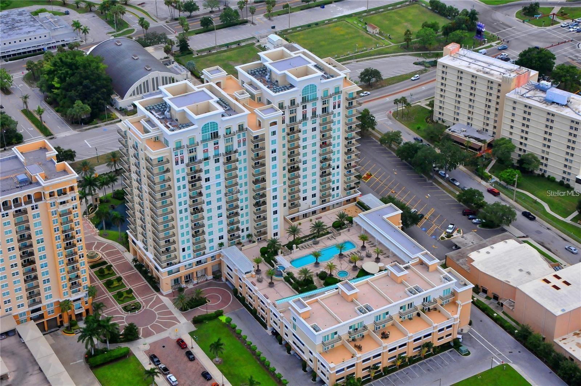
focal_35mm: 66
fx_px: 1064
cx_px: 290
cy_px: 193
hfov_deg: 30.6
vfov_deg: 20.6
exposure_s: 1/400
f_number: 10
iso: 800
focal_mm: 44
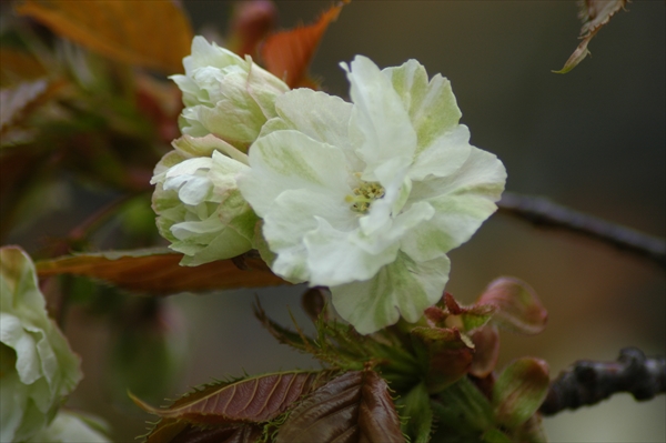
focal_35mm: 450
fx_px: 8318
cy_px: 222
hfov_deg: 4.6
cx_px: 333
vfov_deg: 3.0
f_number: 5.6
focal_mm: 300
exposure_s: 1/640
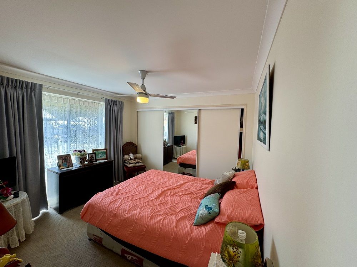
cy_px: 134
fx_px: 144
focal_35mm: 14
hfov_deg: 102.1
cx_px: 178
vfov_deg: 85.7
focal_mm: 2.22
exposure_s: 1/100
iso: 64
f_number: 2.2
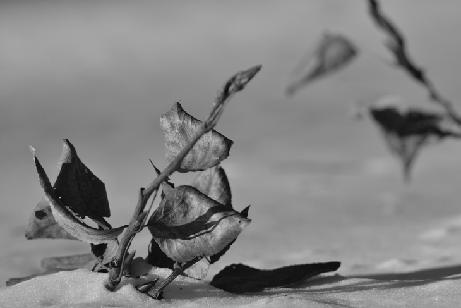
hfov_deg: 6.9
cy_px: 154
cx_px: 230
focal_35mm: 300
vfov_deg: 4.6
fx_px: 3842
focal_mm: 200
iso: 100
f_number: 7.1
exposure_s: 1/250
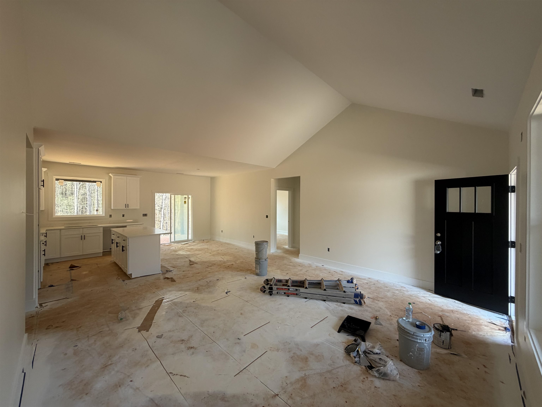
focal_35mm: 14
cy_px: 204
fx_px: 219
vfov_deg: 85.7
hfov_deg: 102.1
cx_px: 271
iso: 125
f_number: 2.2
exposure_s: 1/121
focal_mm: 2.22
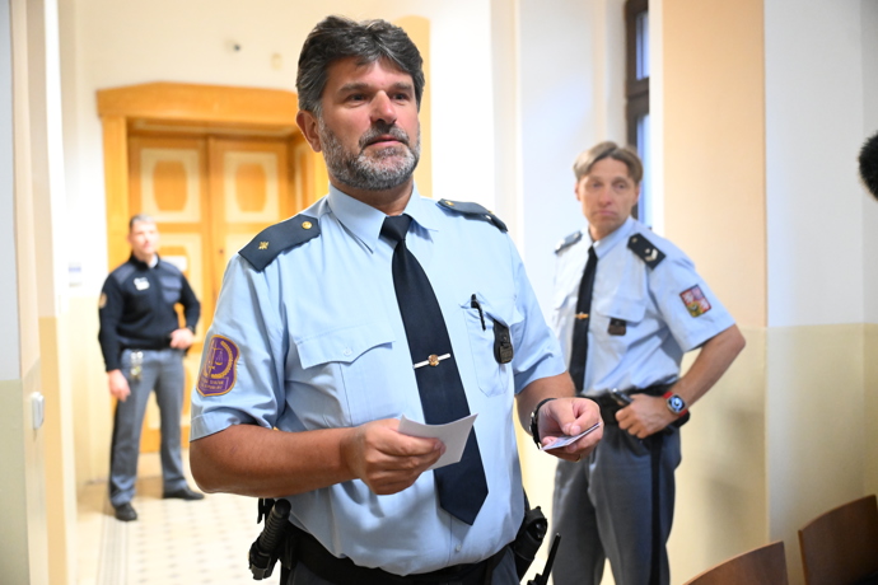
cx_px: 439
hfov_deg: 55.1
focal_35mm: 34
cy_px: 292
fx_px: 841
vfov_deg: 38.4
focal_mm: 34.5
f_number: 2.8
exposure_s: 1/200
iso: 8000
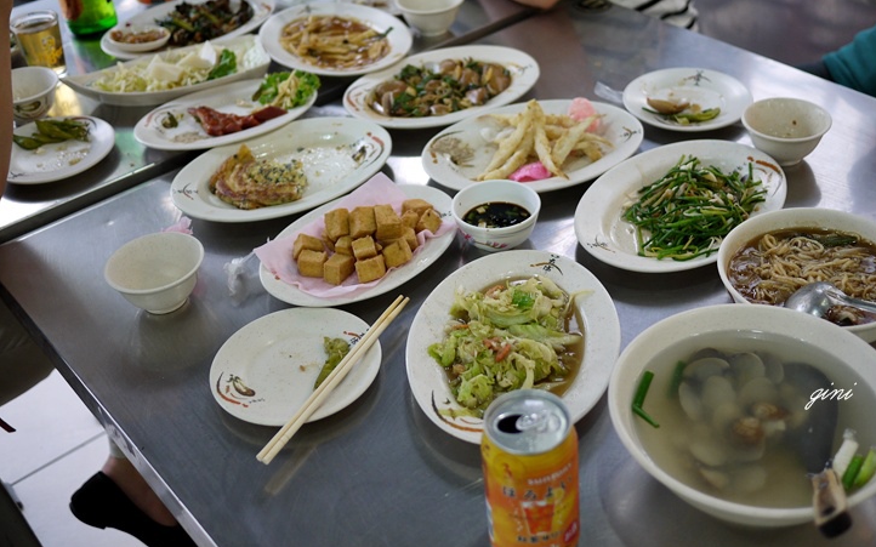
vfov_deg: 27.3
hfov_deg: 42.6
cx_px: 465
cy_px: 206
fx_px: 1122
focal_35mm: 47
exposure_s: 1/60
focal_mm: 20
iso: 100
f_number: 1.7
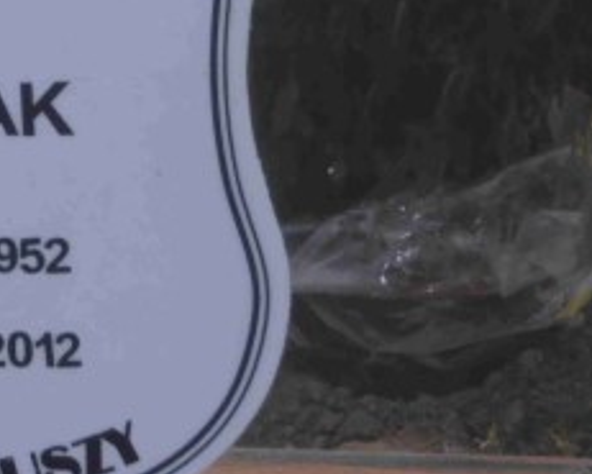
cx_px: -128
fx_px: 7870
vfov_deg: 3.5
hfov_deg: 4.3
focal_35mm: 449
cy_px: 156
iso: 80
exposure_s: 1/100
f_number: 5.9
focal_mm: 29.44
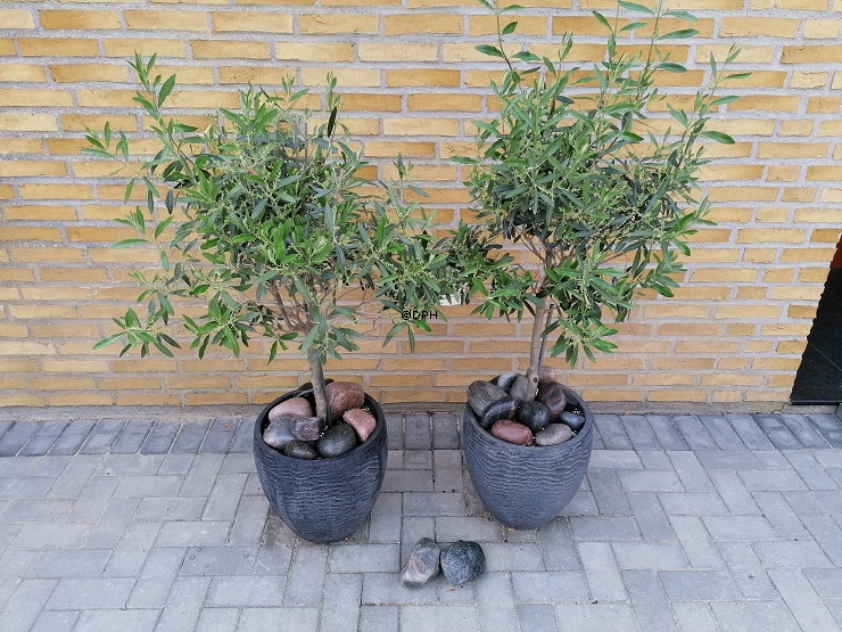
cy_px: 316
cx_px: 421
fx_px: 657
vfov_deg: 51.4
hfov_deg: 65.3
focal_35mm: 27
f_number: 1.8
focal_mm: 4.75
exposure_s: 1/254
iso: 50
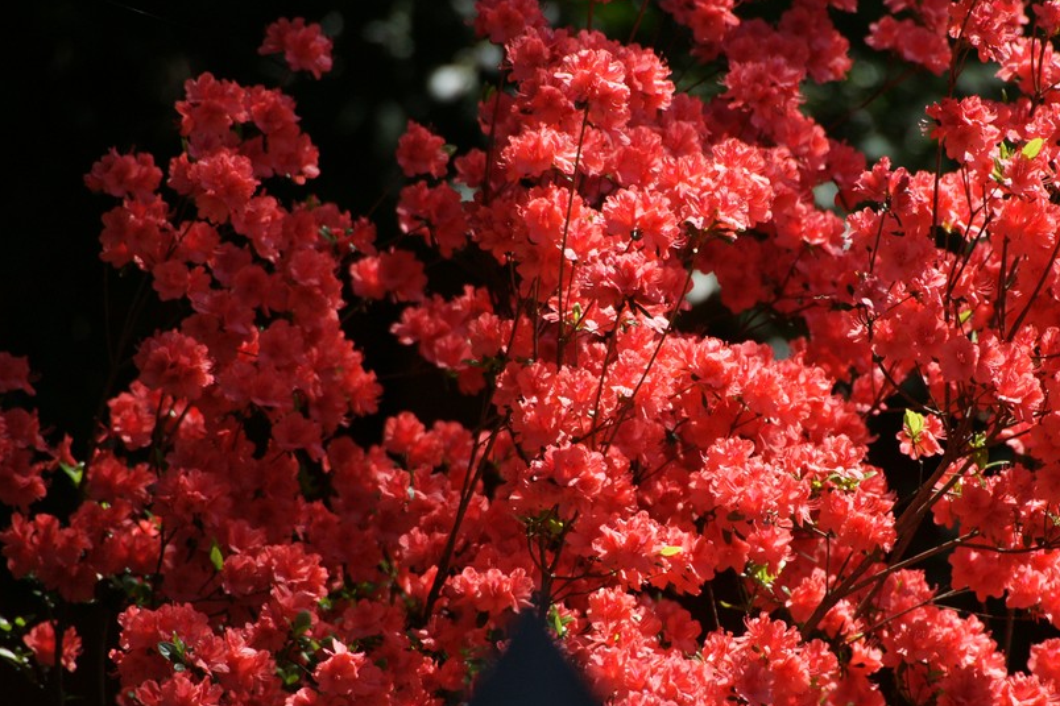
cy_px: 396
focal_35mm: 716
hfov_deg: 2.9
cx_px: 672
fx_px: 21081
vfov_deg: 1.9
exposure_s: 1/640
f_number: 8
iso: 400
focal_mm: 500
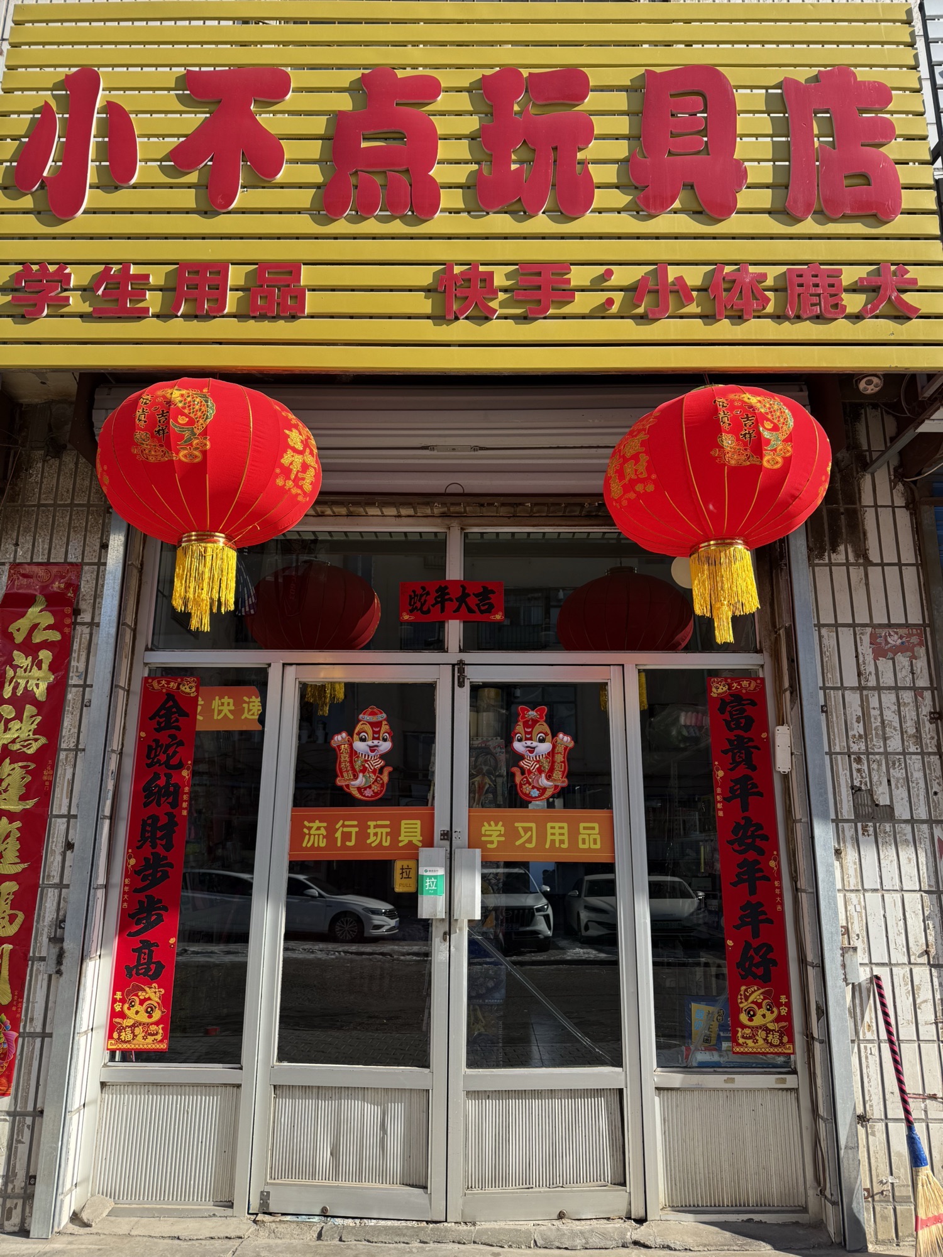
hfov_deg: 56.8
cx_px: 472
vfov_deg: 71.6
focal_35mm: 24
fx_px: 872
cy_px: 628
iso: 80
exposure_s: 1/1855
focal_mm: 6.76
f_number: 1.78
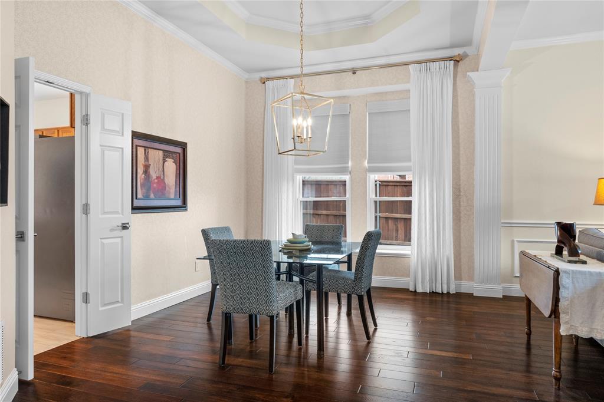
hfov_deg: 73.8
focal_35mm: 24
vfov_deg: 53.1
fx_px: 403
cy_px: 201
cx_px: 302
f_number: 9
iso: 800
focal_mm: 24
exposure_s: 1/1.25
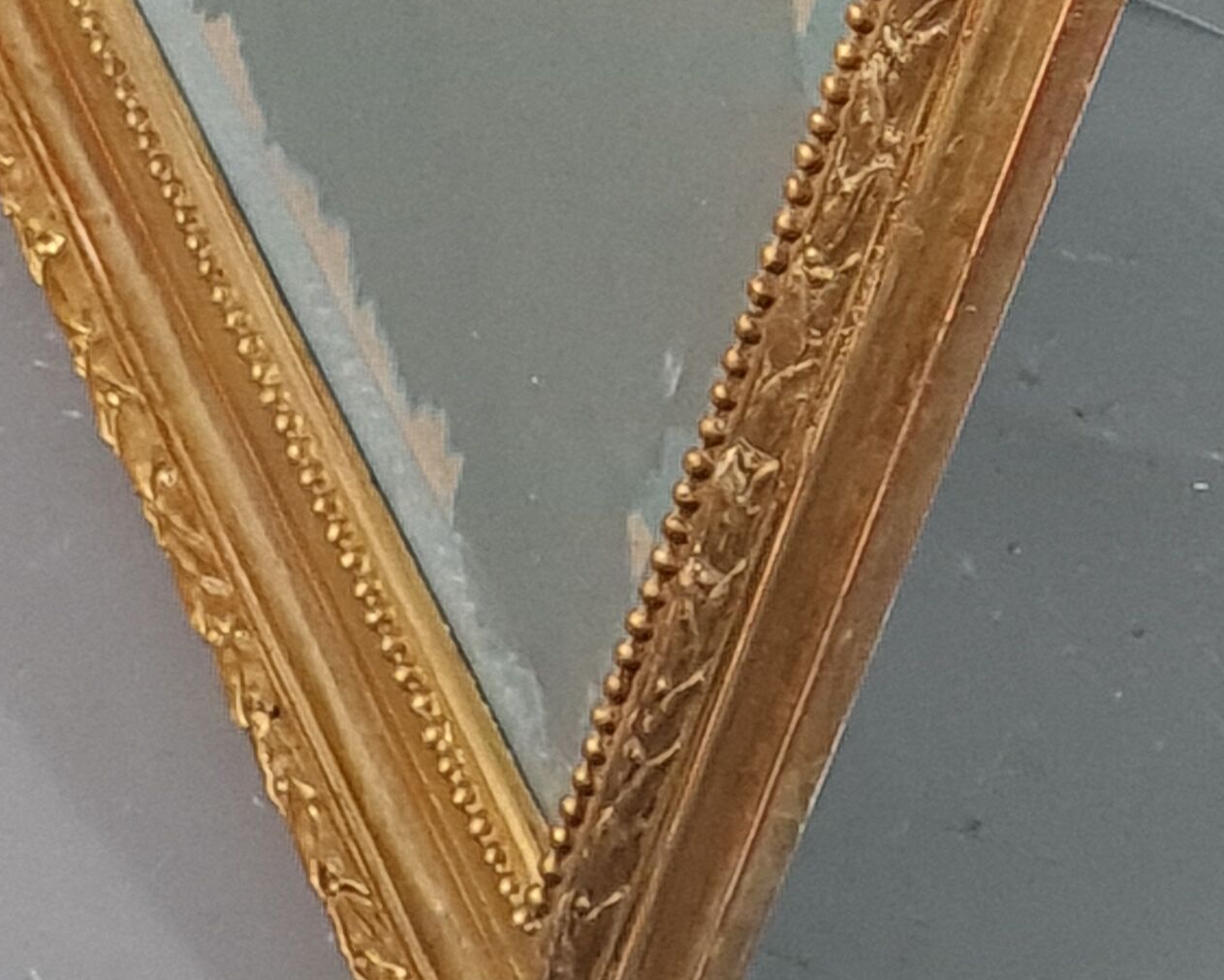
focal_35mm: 81
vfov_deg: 16.4
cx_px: 651
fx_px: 2935
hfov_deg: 23.6
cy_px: -705
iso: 160
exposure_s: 1/50
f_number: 1.8
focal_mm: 5.4
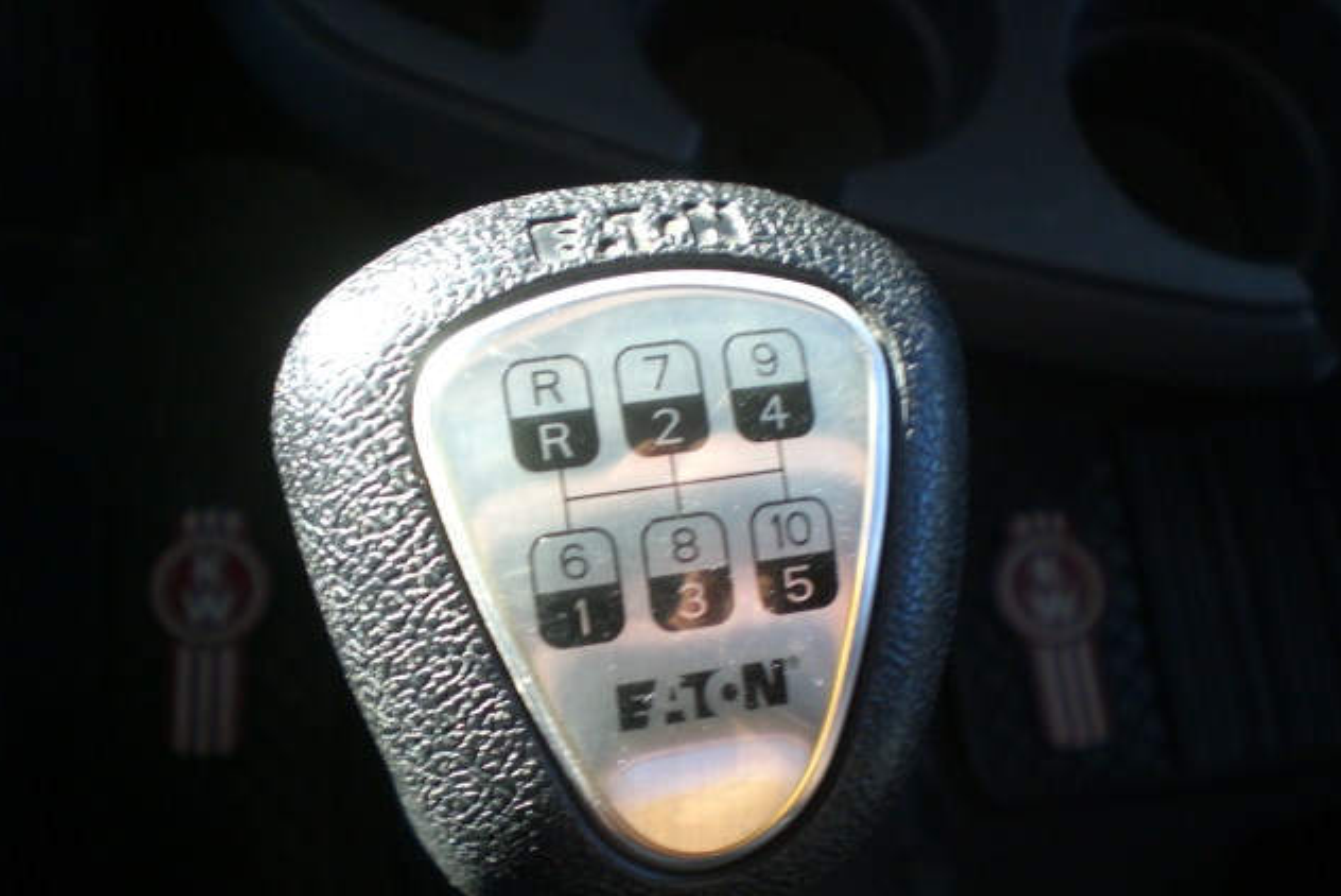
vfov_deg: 33.4
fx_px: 1491
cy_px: 505
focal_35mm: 40
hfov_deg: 48.4
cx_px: 668
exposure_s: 1/100
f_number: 3.1
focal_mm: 6.3
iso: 100
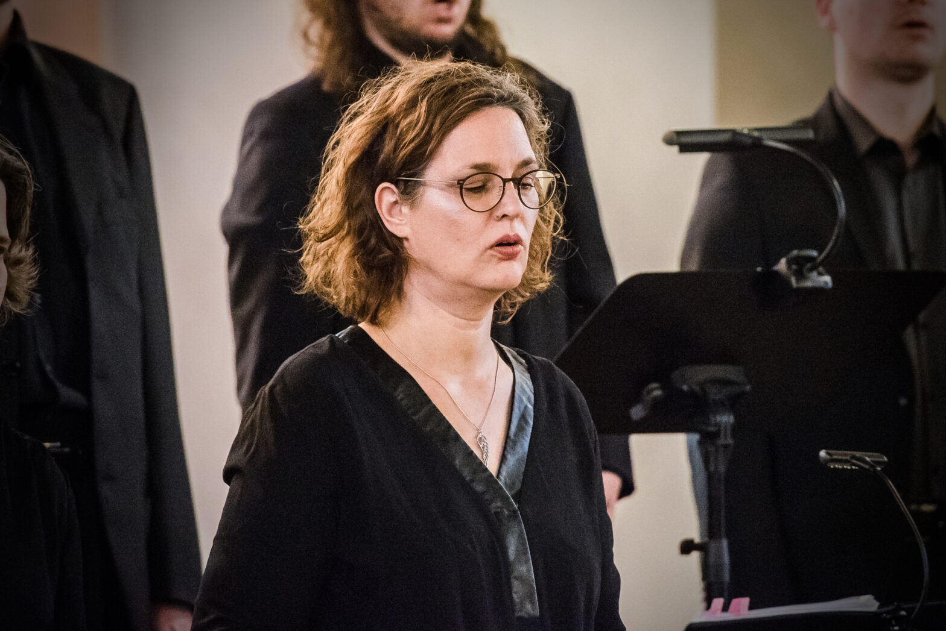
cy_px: 316
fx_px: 5258
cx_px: 473
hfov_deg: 10.3
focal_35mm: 200
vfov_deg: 6.9
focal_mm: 200
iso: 4000
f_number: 4.5
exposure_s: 1/160
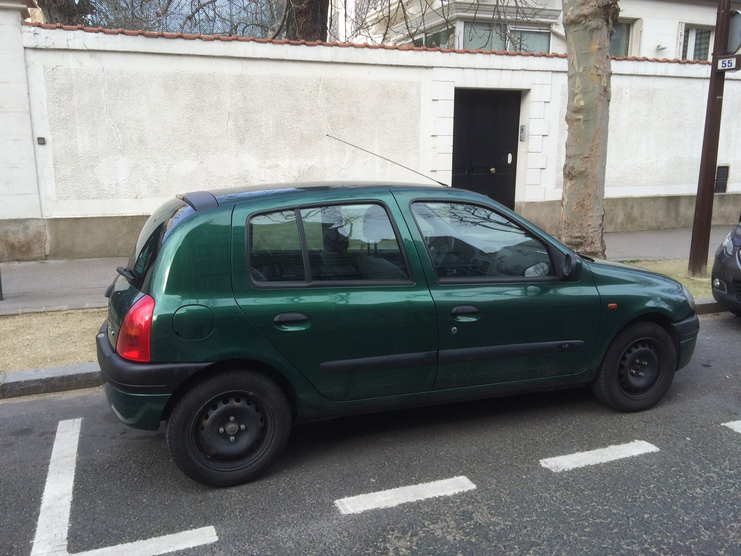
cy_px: 278
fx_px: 621
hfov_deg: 61.7
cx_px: 370
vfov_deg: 48.2
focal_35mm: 29
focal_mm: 4.15
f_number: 2.2
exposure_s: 1/441
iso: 32
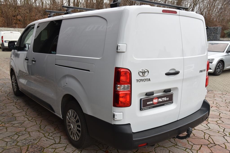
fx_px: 205
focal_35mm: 32
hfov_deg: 58.7
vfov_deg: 41.2
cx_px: 115
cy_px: 76
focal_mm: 32
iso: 500
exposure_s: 1/160
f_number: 6.3
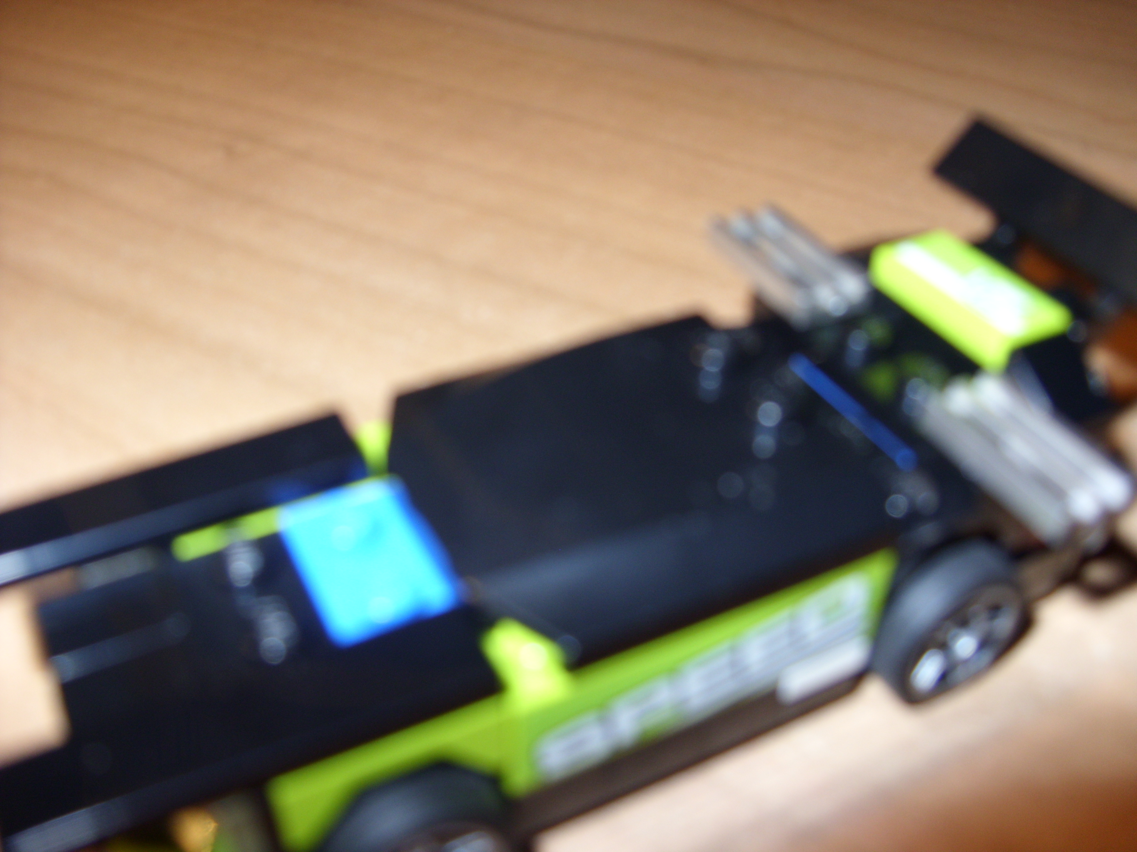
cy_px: 426
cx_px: 568
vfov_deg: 37.7
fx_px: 1248
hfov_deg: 49.0
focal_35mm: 38
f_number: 2.8
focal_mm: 6.3
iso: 100
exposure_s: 1/30
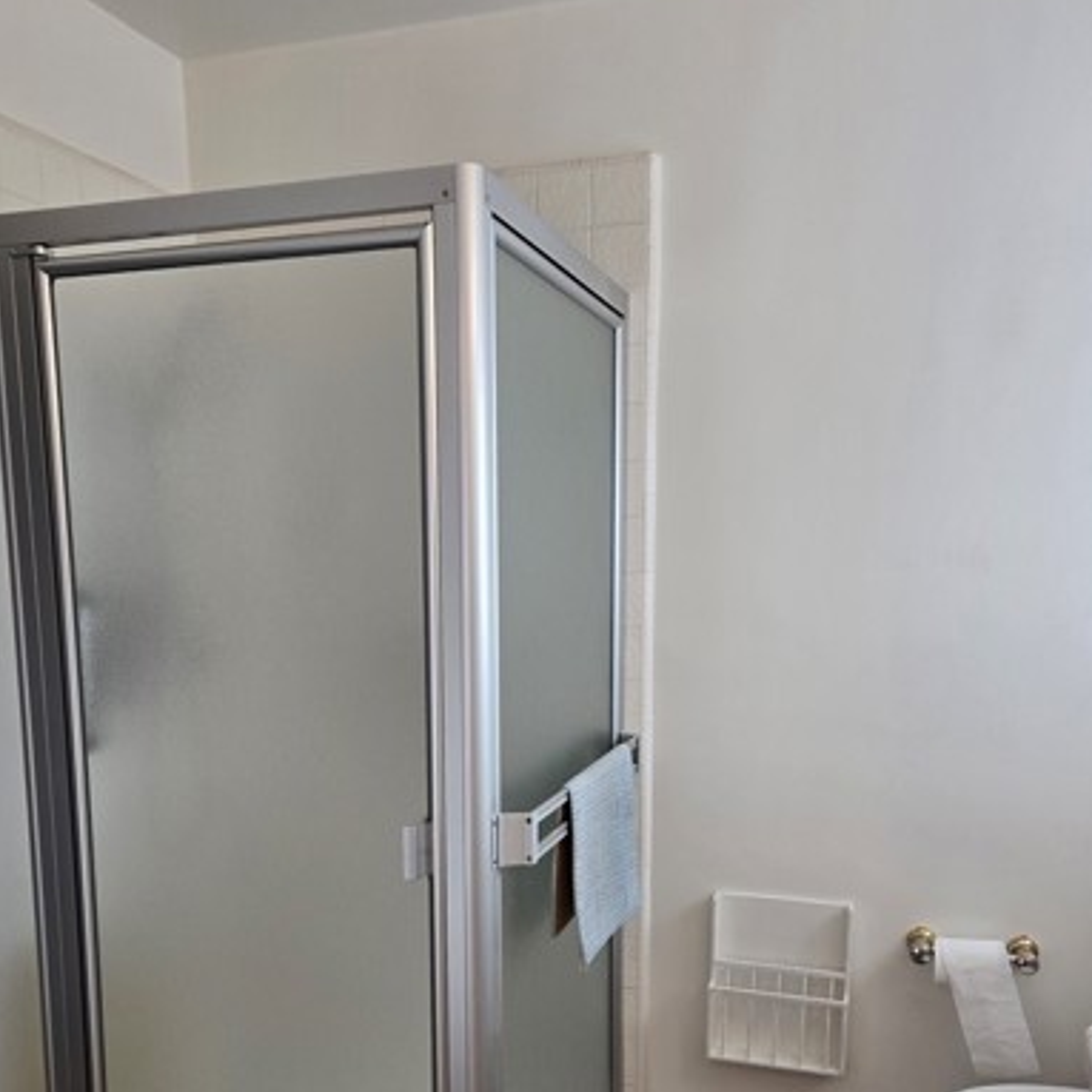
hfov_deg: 48.4
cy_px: 750
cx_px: 519
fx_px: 1213
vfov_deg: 47.5
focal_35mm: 34
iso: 64
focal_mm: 5.4
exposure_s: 1/120
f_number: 1.8
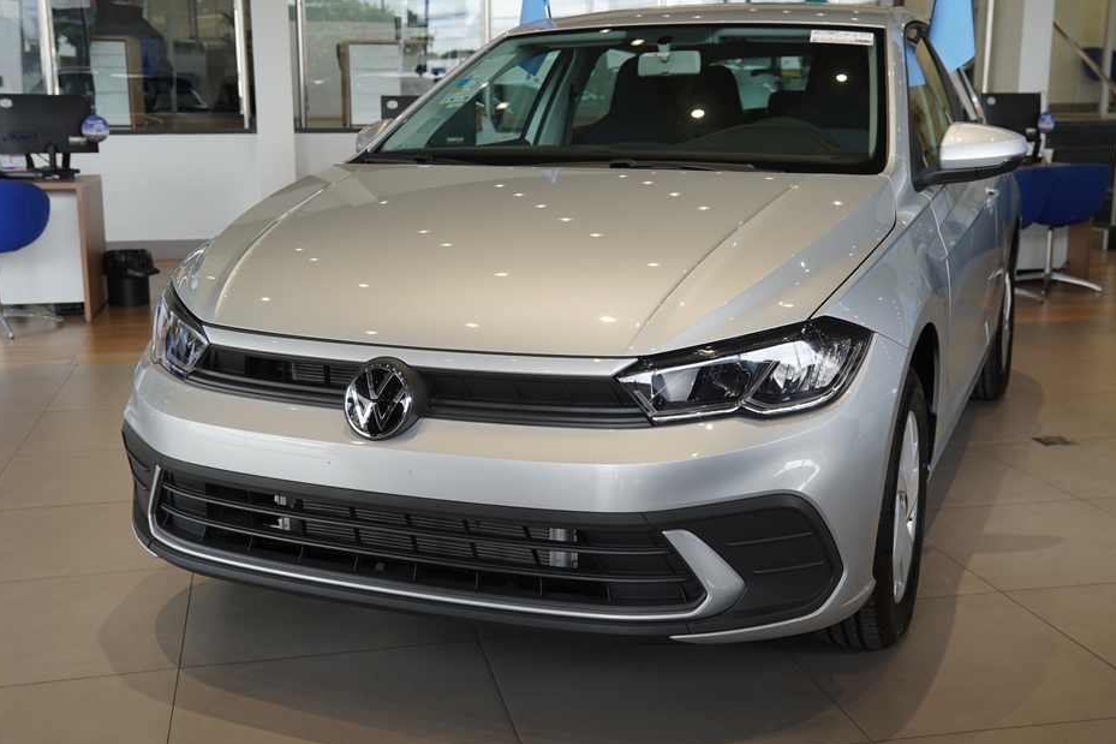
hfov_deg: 45.4
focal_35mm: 43
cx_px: 571
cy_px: 352
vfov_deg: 31.2
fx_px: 1333
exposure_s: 1/160
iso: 200
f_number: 4
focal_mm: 26
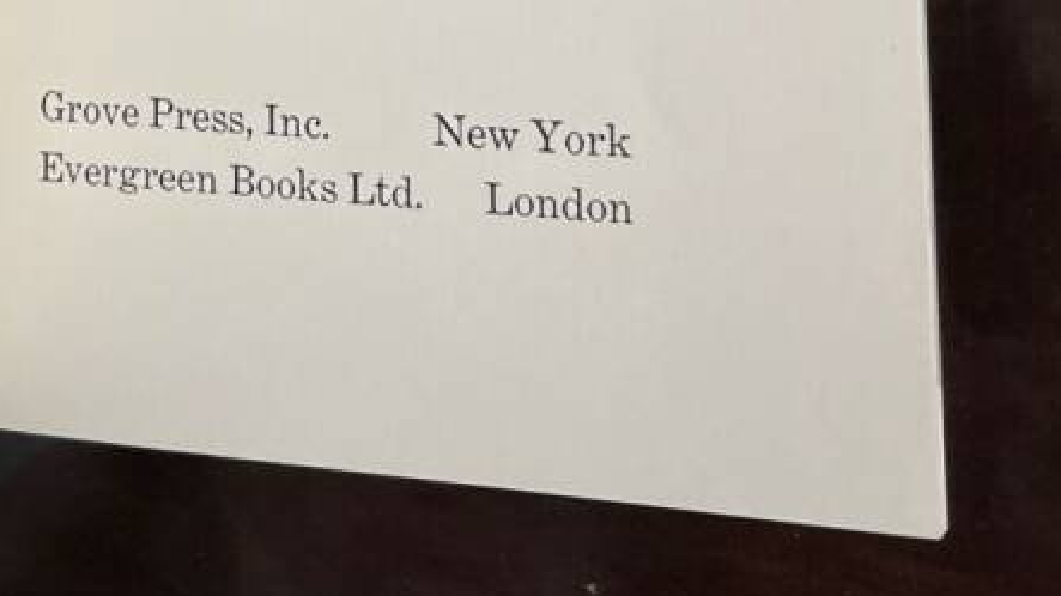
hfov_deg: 28.9
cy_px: -416
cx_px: 98
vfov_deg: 15.3
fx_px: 1969
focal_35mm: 70
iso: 125
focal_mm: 5.7
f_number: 1.5
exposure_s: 1/104
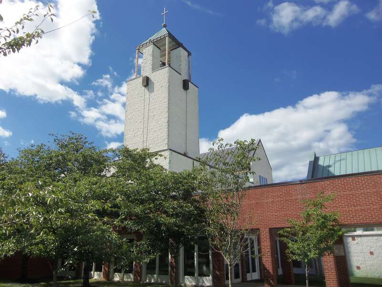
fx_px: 309
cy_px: 144
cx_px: 191
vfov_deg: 49.7
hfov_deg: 63.4
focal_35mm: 28
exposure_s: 1/100
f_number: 10.8
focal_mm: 5.1
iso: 64
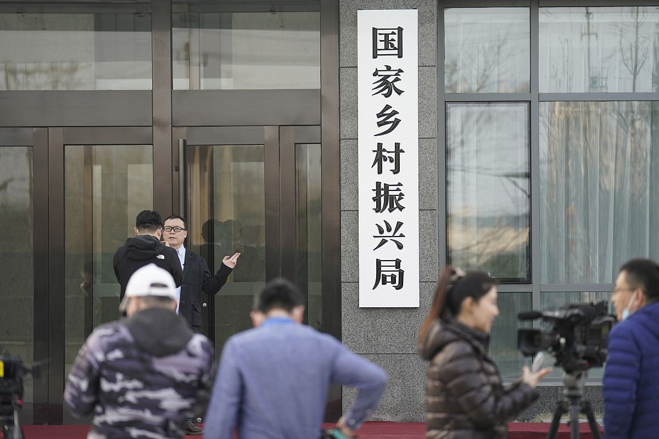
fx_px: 2563
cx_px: 330
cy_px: 220
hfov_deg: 14.7
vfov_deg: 9.8
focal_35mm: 140
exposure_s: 1/1000
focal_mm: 140
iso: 800
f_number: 2.8
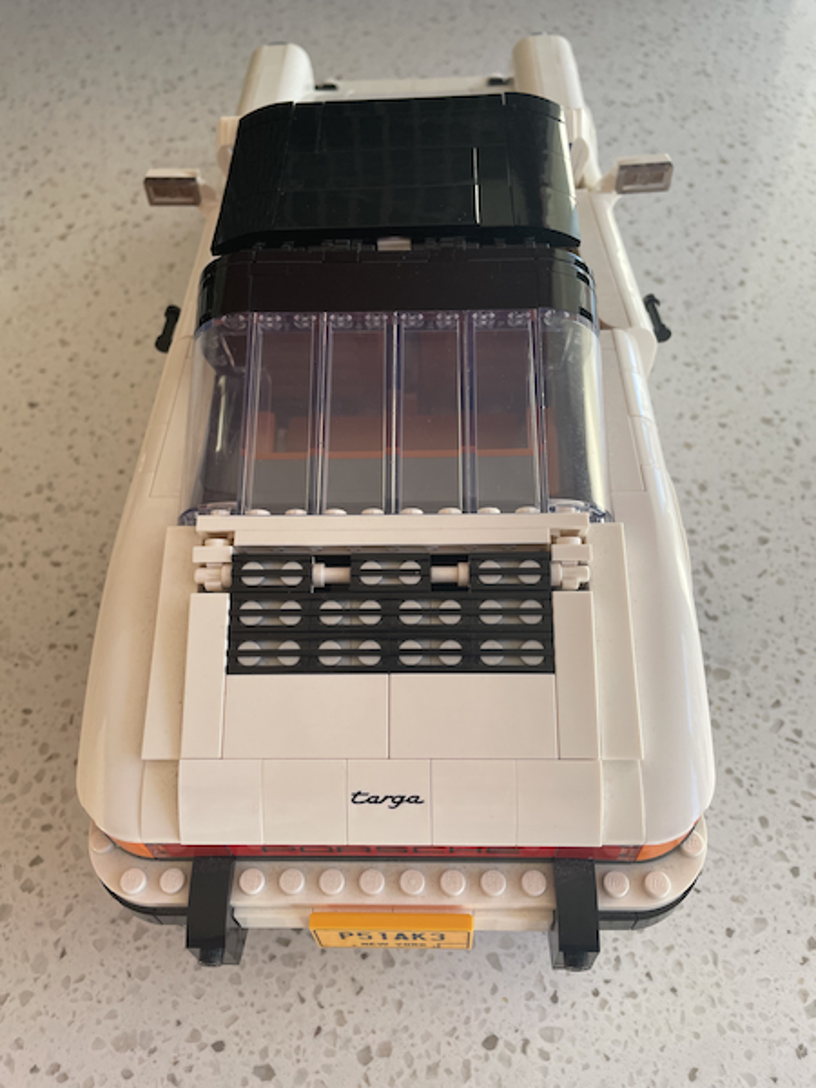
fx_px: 817
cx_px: 408
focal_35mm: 26
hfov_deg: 53.1
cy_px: 544
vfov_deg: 67.3
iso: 80
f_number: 1.6
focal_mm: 4.2
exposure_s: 1/121
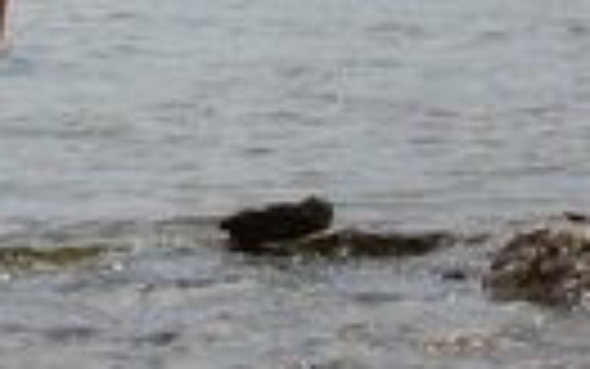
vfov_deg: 2.7
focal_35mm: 486
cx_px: -730
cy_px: -688
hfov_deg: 4.2
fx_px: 7818
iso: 50
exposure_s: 1/250
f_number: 7.4
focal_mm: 15.3
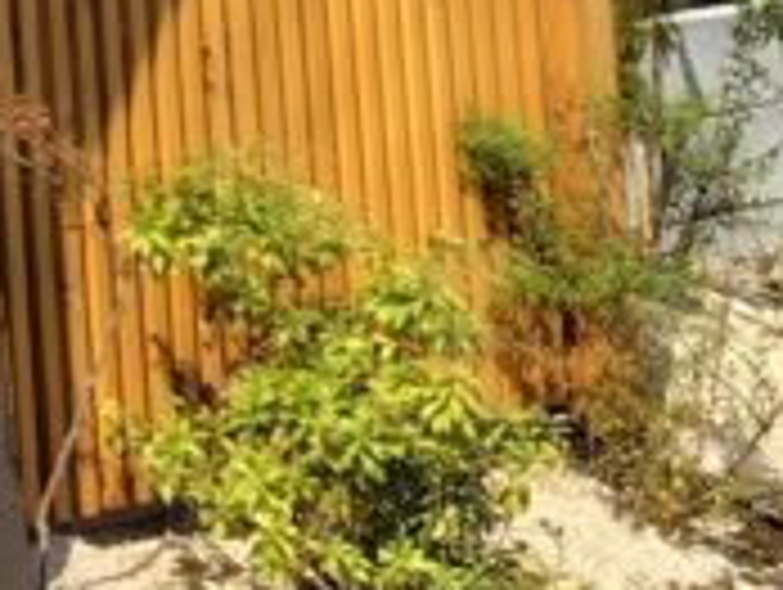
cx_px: -922
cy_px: -842
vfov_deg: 8.1
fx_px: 3828
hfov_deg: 10.5
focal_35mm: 169
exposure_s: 1/1851
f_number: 1.9
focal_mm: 5.6
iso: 50
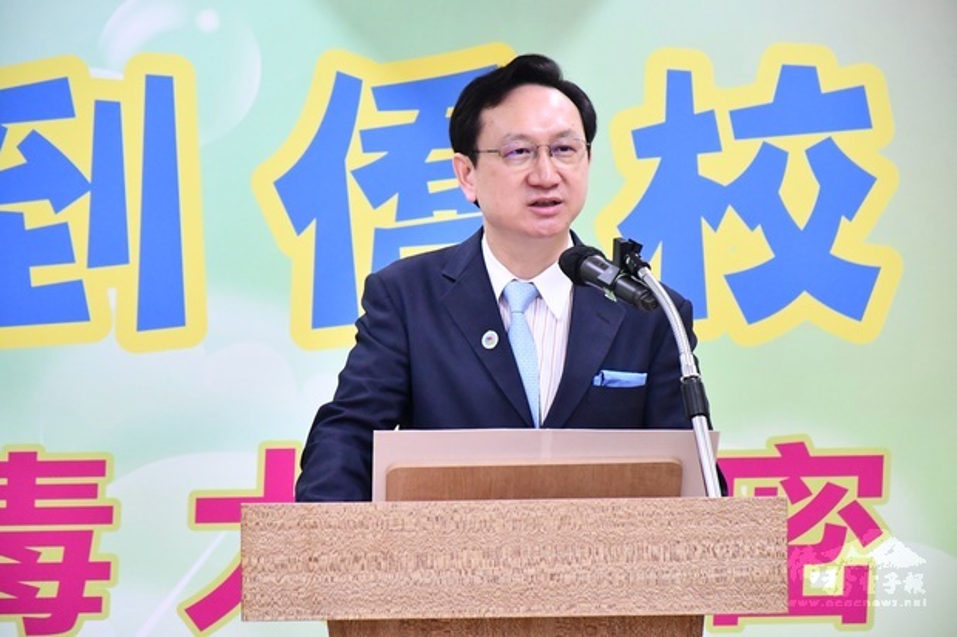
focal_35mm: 210
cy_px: 318
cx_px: 478
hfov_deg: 9.8
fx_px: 5581
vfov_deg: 6.5
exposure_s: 1/250
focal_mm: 140
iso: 6400
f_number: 5.6
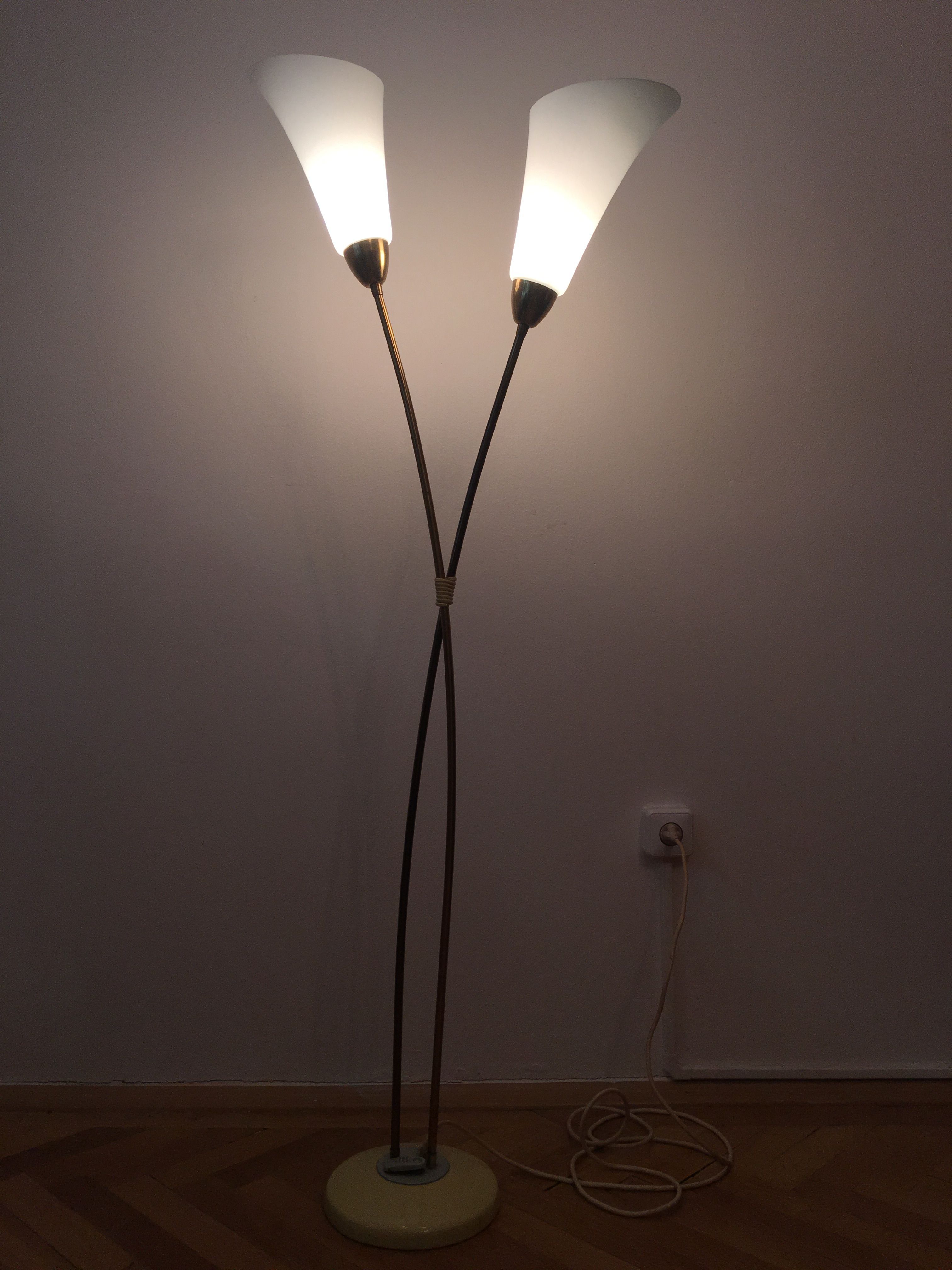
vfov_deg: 61.7
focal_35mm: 29
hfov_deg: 48.2
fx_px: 1063
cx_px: 476
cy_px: 635
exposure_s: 1/100
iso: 40
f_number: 2.2
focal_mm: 4.15
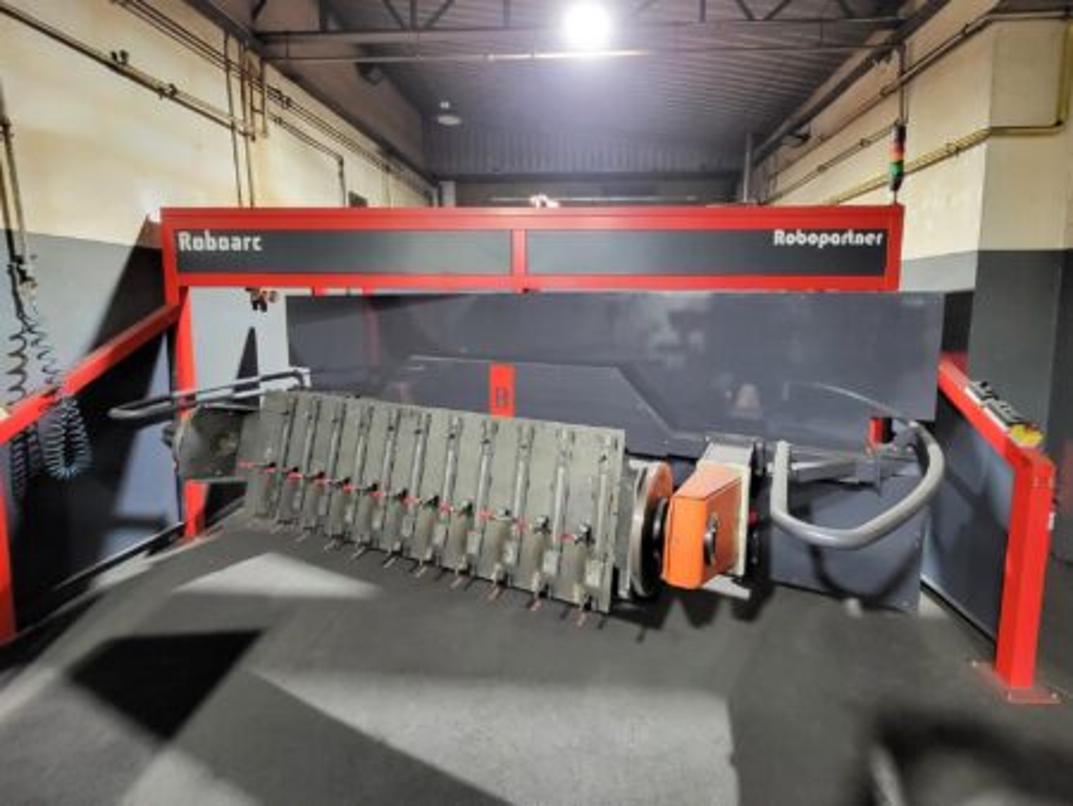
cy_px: 403
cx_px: 536
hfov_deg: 106.2
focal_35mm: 13
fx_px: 403
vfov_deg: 90.0
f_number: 2.2
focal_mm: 1.74
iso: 640
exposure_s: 1/25
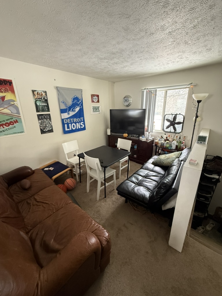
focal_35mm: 14
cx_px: 111
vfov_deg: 102.1
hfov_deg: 85.7
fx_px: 120
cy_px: 148
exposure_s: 1/60
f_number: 2.2
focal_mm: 2.22
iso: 500
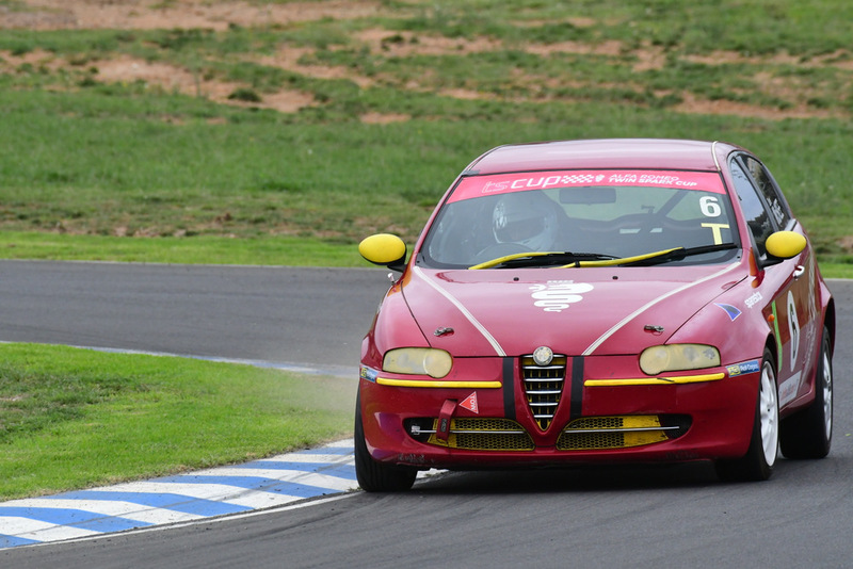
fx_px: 17776
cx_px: 426
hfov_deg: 2.7
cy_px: 284
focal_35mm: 750
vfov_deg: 1.8
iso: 1250
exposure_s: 1/640
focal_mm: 500
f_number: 11
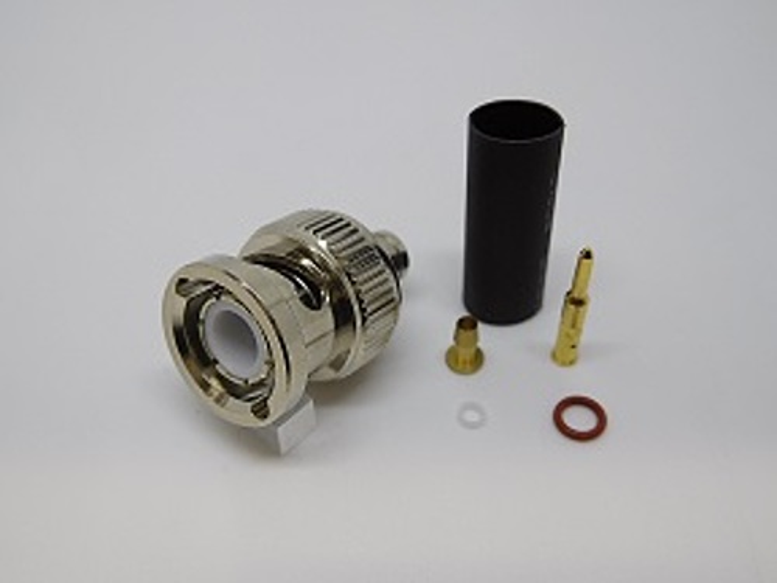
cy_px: 292
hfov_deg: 46.8
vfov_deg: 36.0
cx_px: 388
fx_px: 898
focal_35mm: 40
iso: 125
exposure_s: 1/125
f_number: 3.9
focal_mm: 7.1
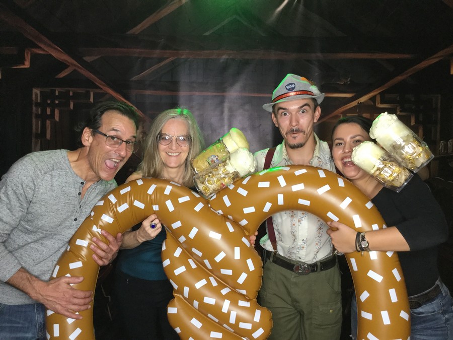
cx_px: 226
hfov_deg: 58.4
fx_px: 406
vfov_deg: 45.4
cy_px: 170
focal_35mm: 31
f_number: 2.4
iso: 80
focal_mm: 3.3
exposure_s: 1/30
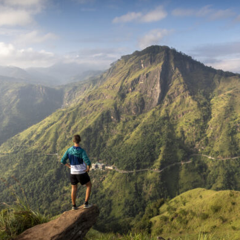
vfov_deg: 57.3
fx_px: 220
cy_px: 113
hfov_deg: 57.3
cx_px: 128
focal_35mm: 28
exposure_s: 1/100
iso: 400
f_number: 16
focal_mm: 17
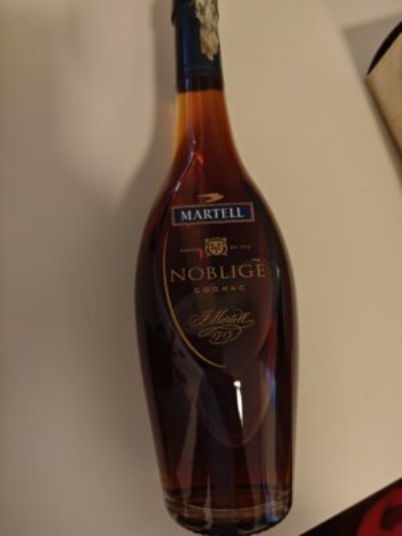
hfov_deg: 58.9
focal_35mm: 23
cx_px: 201
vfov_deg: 73.9
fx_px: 356
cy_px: 268
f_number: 1.63
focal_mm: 8.72
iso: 400
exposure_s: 1/52
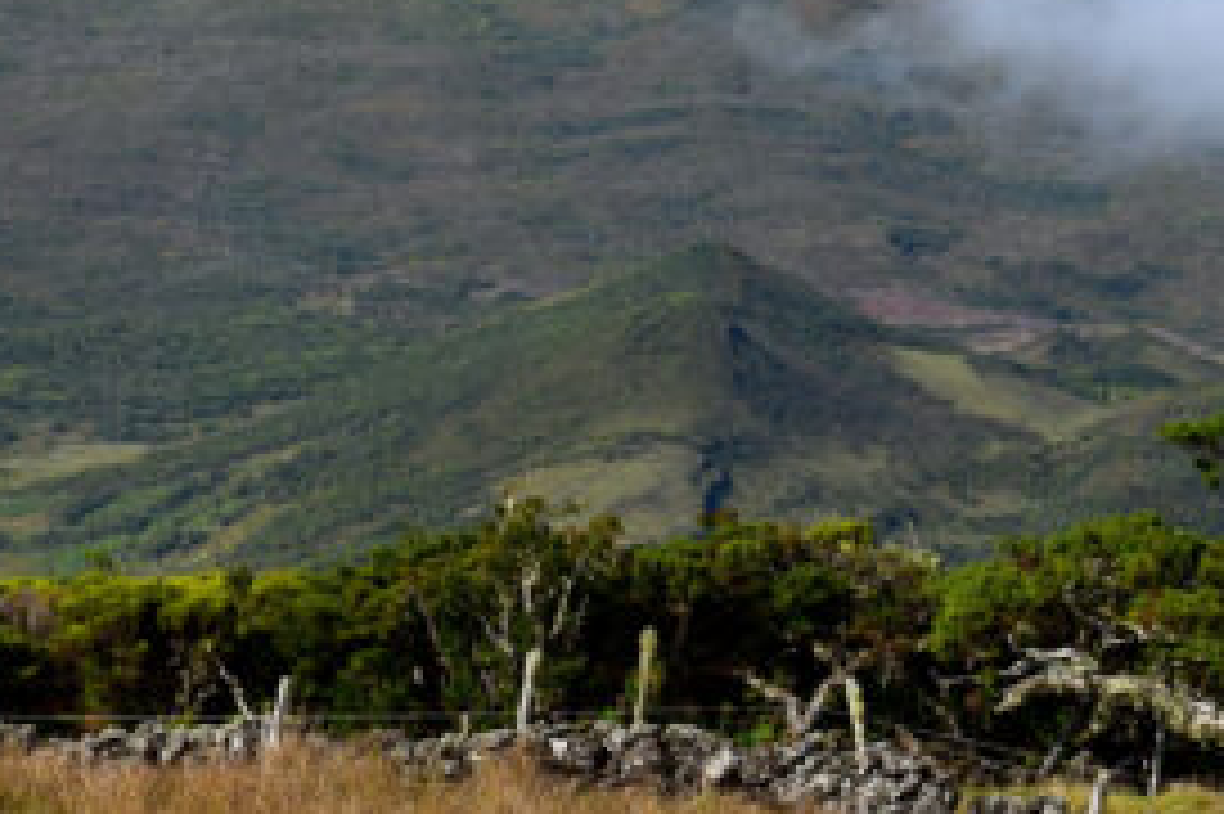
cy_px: -43
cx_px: 554
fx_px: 10563
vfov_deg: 4.4
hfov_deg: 6.6
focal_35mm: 311
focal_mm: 55
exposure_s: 1/500
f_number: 11
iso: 280
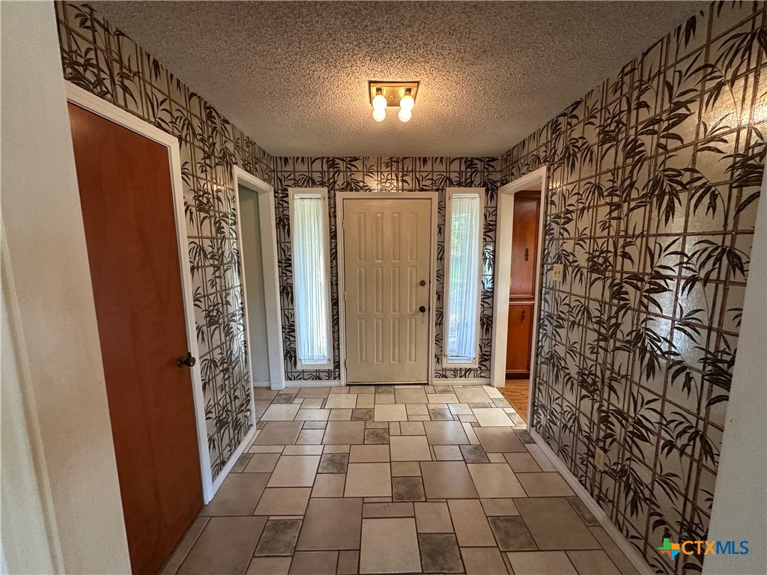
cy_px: 288
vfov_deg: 85.7
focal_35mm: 14
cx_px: 384
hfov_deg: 102.1
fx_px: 310
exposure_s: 1/60
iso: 250
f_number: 2.2
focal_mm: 2.22
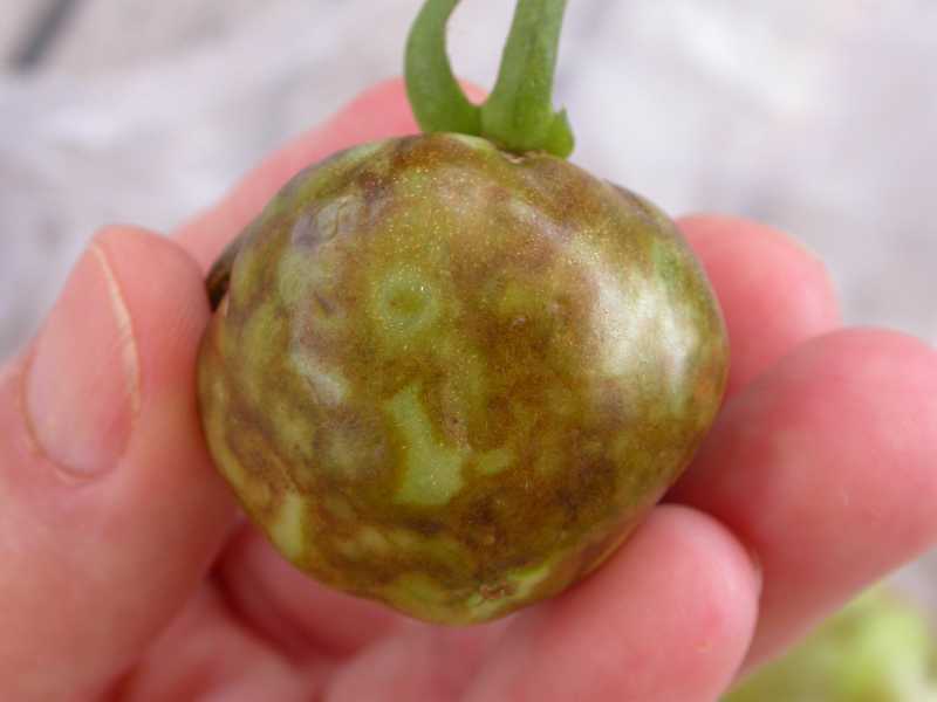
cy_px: 351
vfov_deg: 18.9
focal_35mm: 78
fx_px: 2111
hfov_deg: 25.0
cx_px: 468
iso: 100
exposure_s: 1/86.7
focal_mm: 16.2
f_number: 5.6
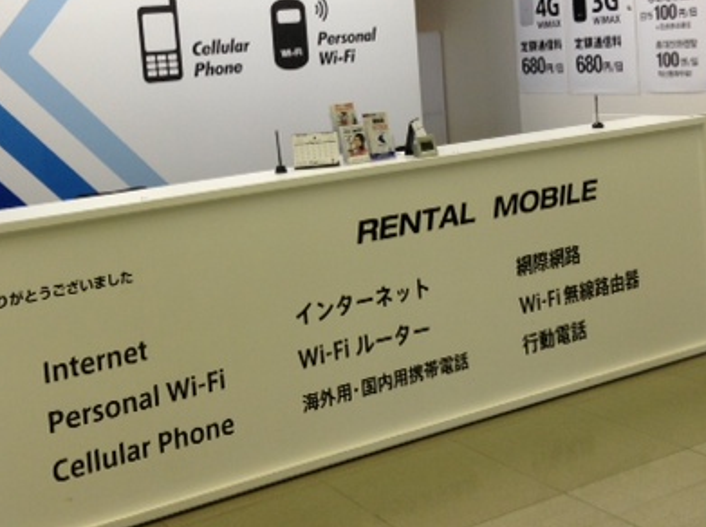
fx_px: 1100
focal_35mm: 54
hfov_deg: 35.5
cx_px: 289
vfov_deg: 26.6
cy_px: 123
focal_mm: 3.3
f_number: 2.4
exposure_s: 1/40
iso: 32
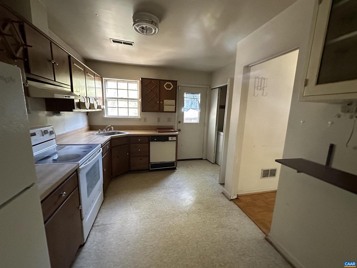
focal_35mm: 14
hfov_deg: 102.1
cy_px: 134
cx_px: 178
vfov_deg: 85.7
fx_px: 144
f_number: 2.2
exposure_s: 1/60
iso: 1000
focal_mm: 2.22
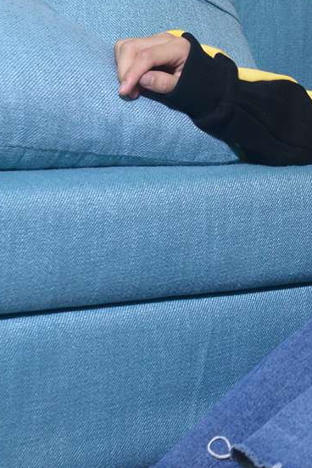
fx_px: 1729
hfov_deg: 10.1
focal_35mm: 133
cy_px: 160
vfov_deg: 15.4
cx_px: 421
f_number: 5
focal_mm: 35
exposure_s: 1/160
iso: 800
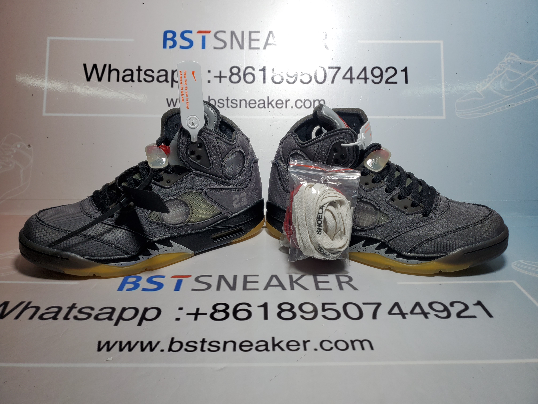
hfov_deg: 67.3
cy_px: 202
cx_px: 269
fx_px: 404
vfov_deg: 53.1
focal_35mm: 26
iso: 50
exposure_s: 1/813
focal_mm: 4.3
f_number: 1.5
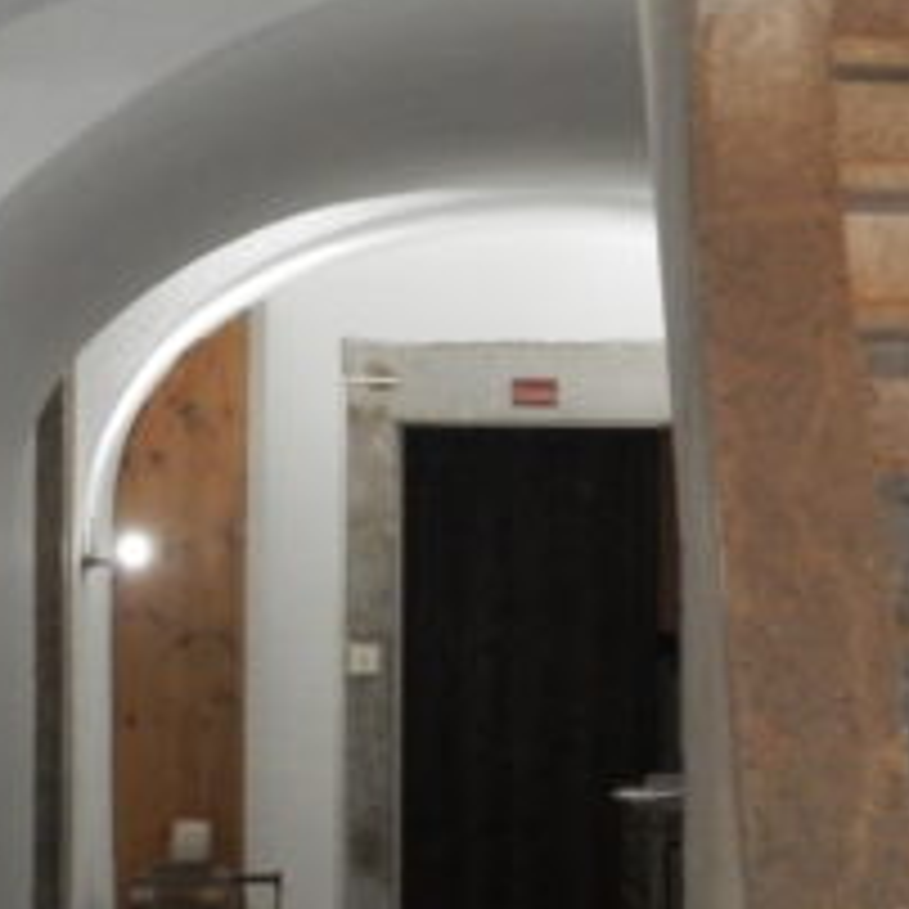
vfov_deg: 9.5
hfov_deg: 9.4
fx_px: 5496
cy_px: 446
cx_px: 657
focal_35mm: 185
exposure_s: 1/15
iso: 200
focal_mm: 9.9
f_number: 3.8
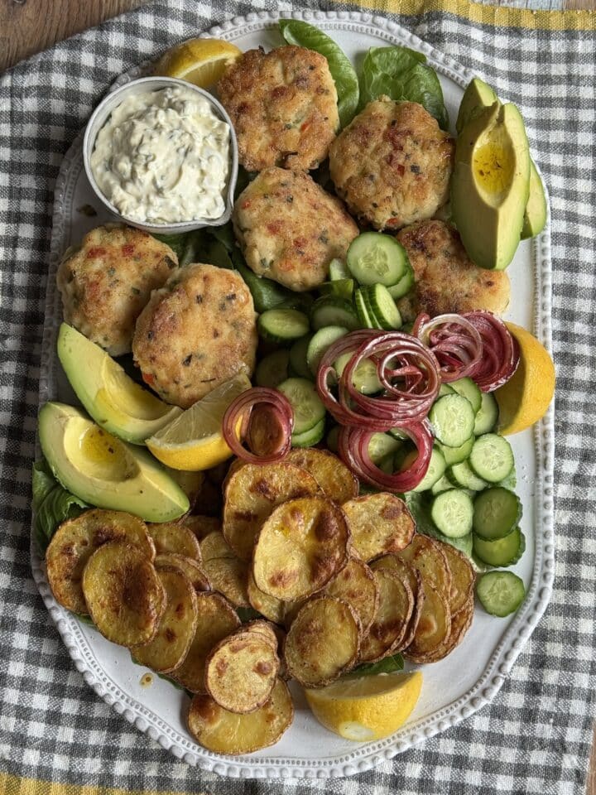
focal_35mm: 48
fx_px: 1102
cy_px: 398
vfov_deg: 39.7
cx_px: 298
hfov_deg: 30.3
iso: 64
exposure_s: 1/168
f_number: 1.78
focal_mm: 6.76
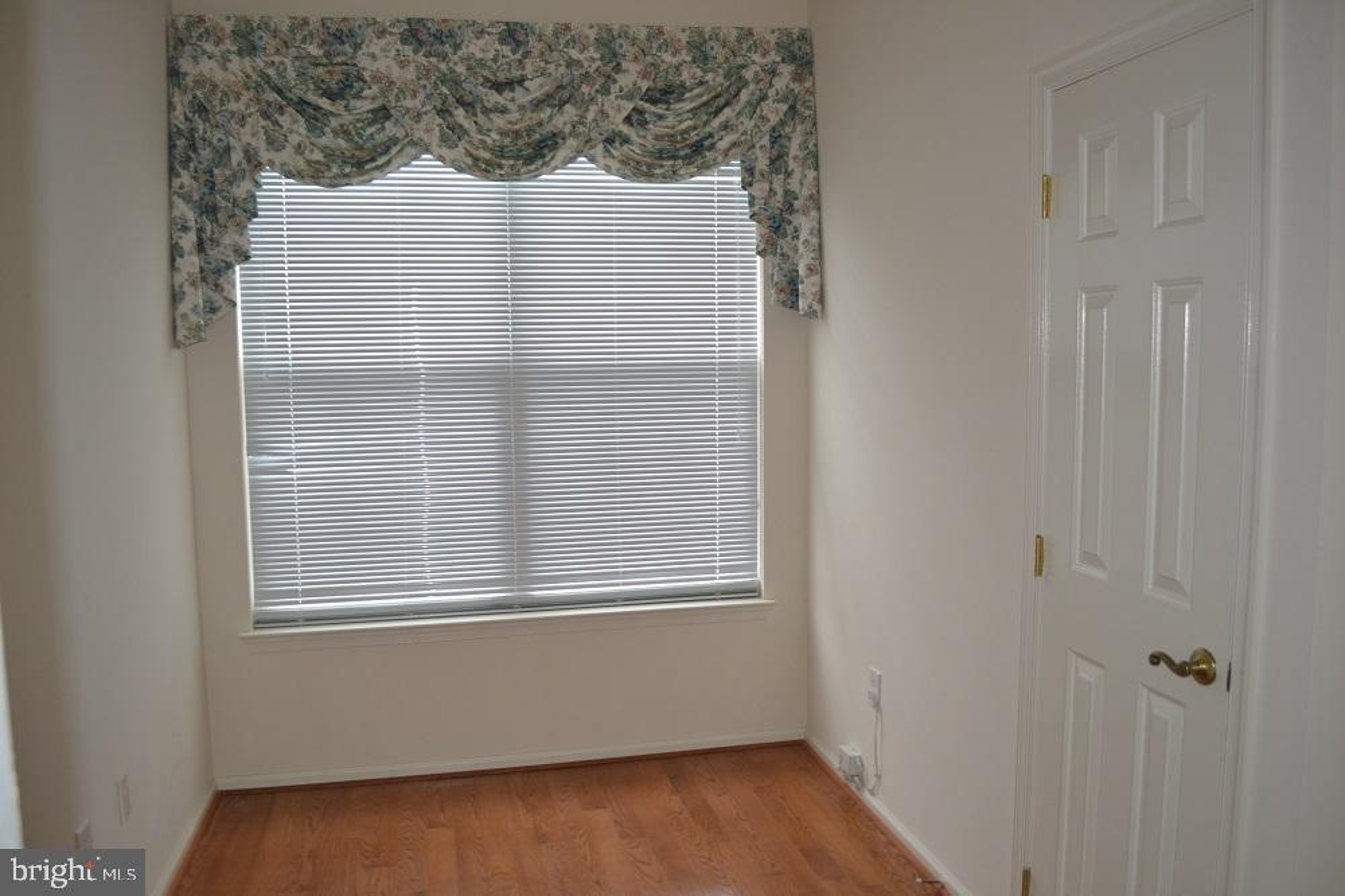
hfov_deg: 67.4
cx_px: 672
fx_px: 1008
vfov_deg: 47.9
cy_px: 448
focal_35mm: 27
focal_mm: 18
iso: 400
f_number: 3.5
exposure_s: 1/15
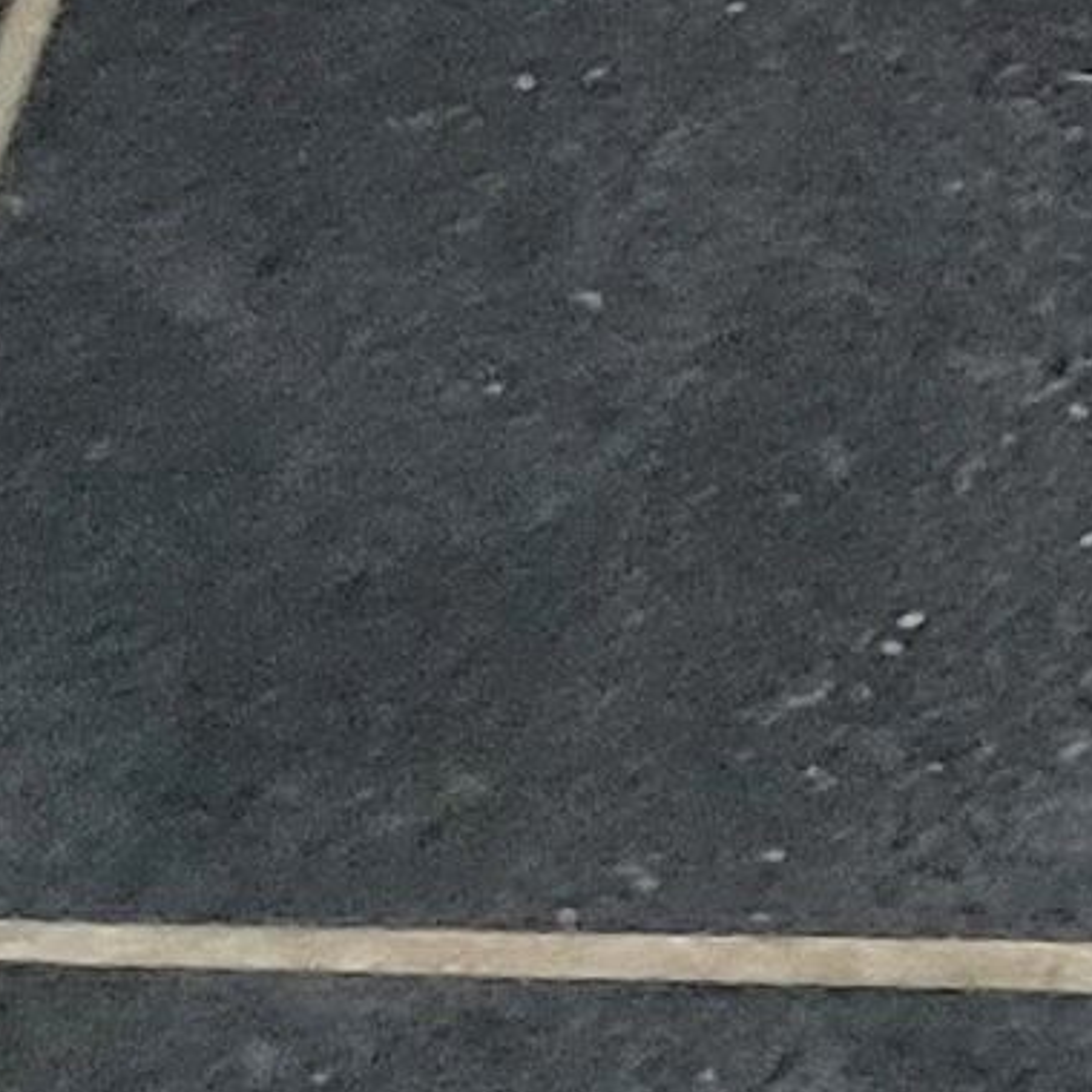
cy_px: -2655
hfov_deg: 6.3
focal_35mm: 244
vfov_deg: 6.3
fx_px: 8708
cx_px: 3885
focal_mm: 5.4
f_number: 1.8
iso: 250
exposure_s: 1/100
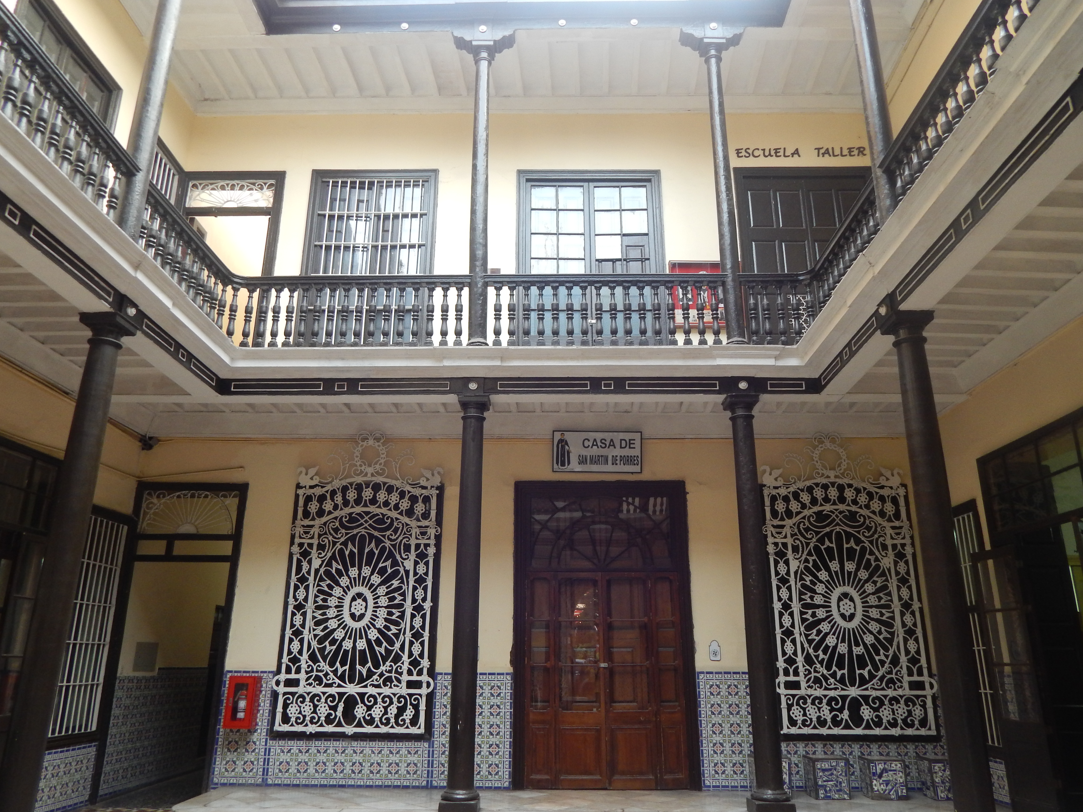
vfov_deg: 54.9
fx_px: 782
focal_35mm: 25
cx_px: 542
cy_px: 406
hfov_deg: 69.4
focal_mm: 4.5
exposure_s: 1/30
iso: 200
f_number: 3.1
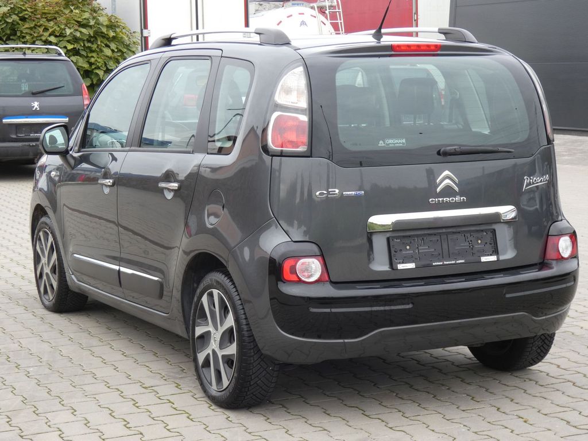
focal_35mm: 74
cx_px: 294
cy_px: 220
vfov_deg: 19.9
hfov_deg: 26.3
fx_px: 1257
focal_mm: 13.3
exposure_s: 1/80
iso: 125
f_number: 5.6
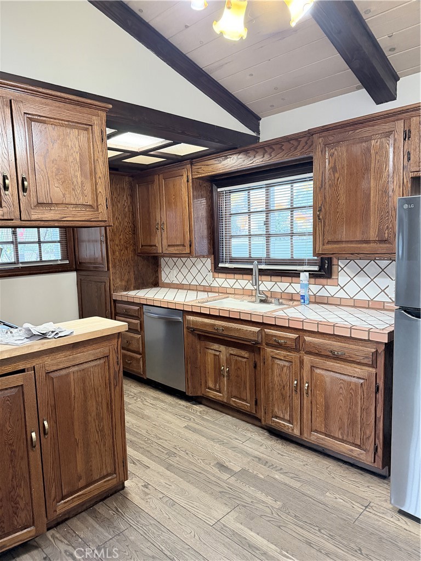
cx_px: 210
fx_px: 389
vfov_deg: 71.6
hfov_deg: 56.8
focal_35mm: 24
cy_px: 280
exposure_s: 1/60
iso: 640
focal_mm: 6.76
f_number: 1.78
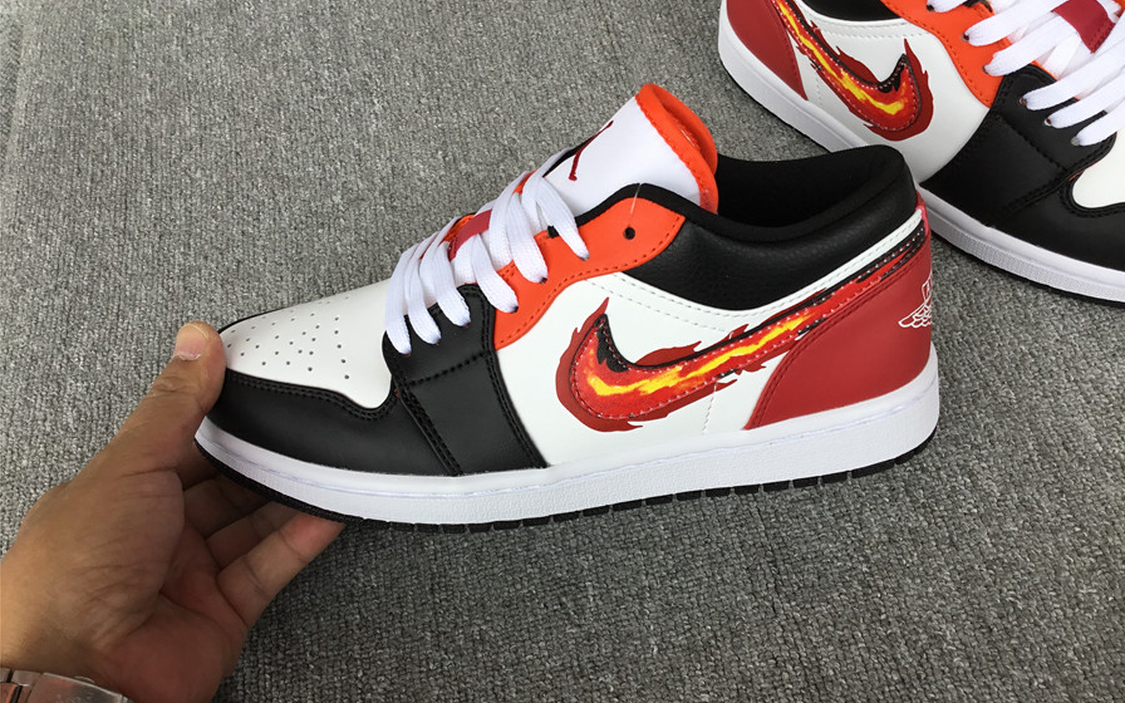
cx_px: 564
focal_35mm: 33
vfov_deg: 38.3
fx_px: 1012
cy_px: 331
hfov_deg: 58.1
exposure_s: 1/241
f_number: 2.4
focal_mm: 3.3
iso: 25
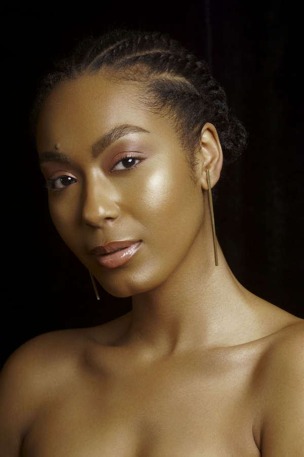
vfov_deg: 12.5
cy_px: 228
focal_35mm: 165
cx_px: 152
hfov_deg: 8.3
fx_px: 2090
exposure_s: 1/125
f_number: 9
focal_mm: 110
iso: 100
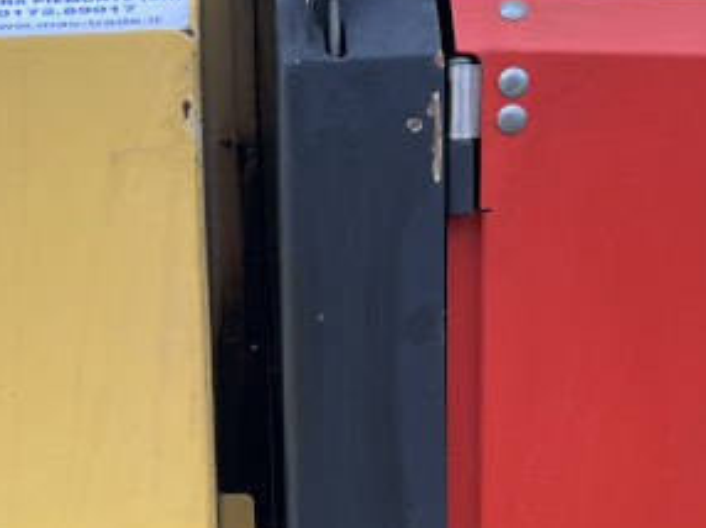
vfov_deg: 16.1
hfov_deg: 21.3
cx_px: 156
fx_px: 1854
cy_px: 382
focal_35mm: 91
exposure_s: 1/279
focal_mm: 5.7
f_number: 1.5
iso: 40
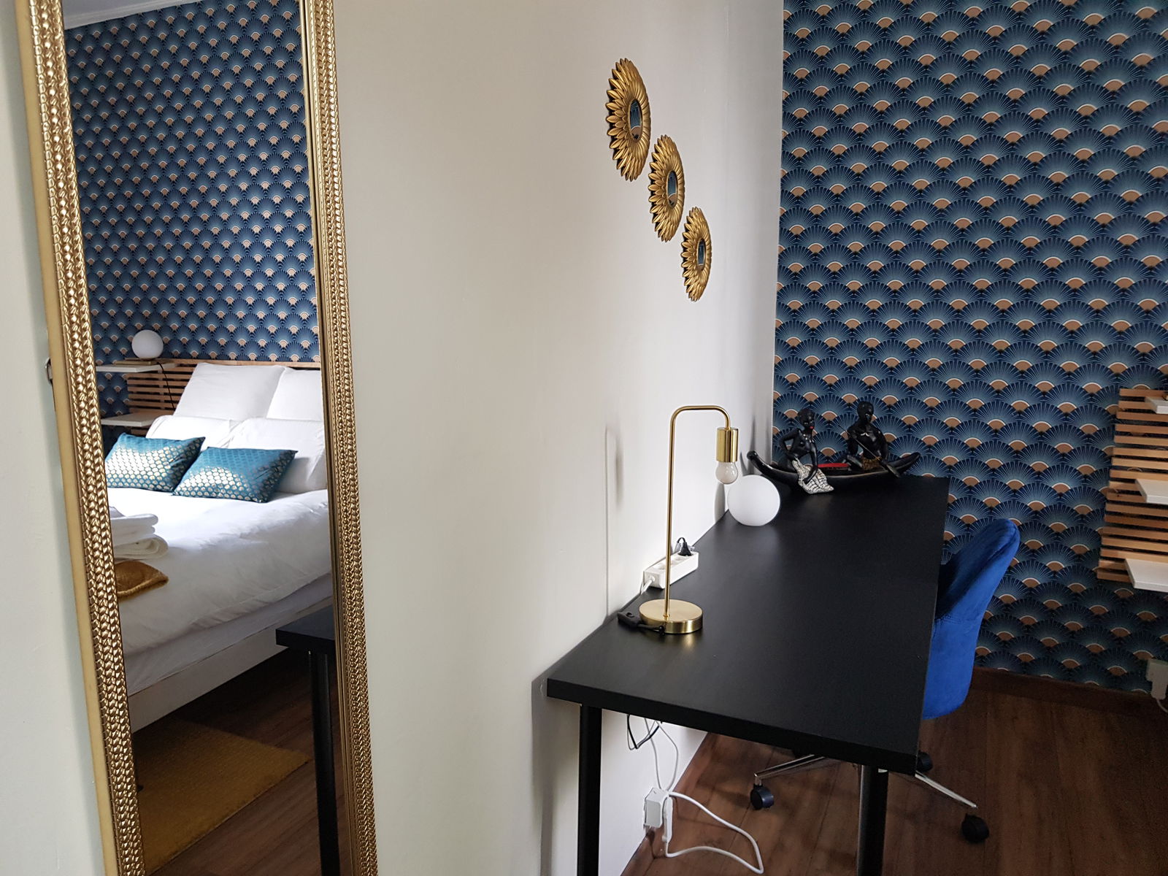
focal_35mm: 26
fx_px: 877
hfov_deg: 67.3
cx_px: 584
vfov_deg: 53.1
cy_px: 438
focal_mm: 4.2
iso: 160
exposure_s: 1/60
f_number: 1.7
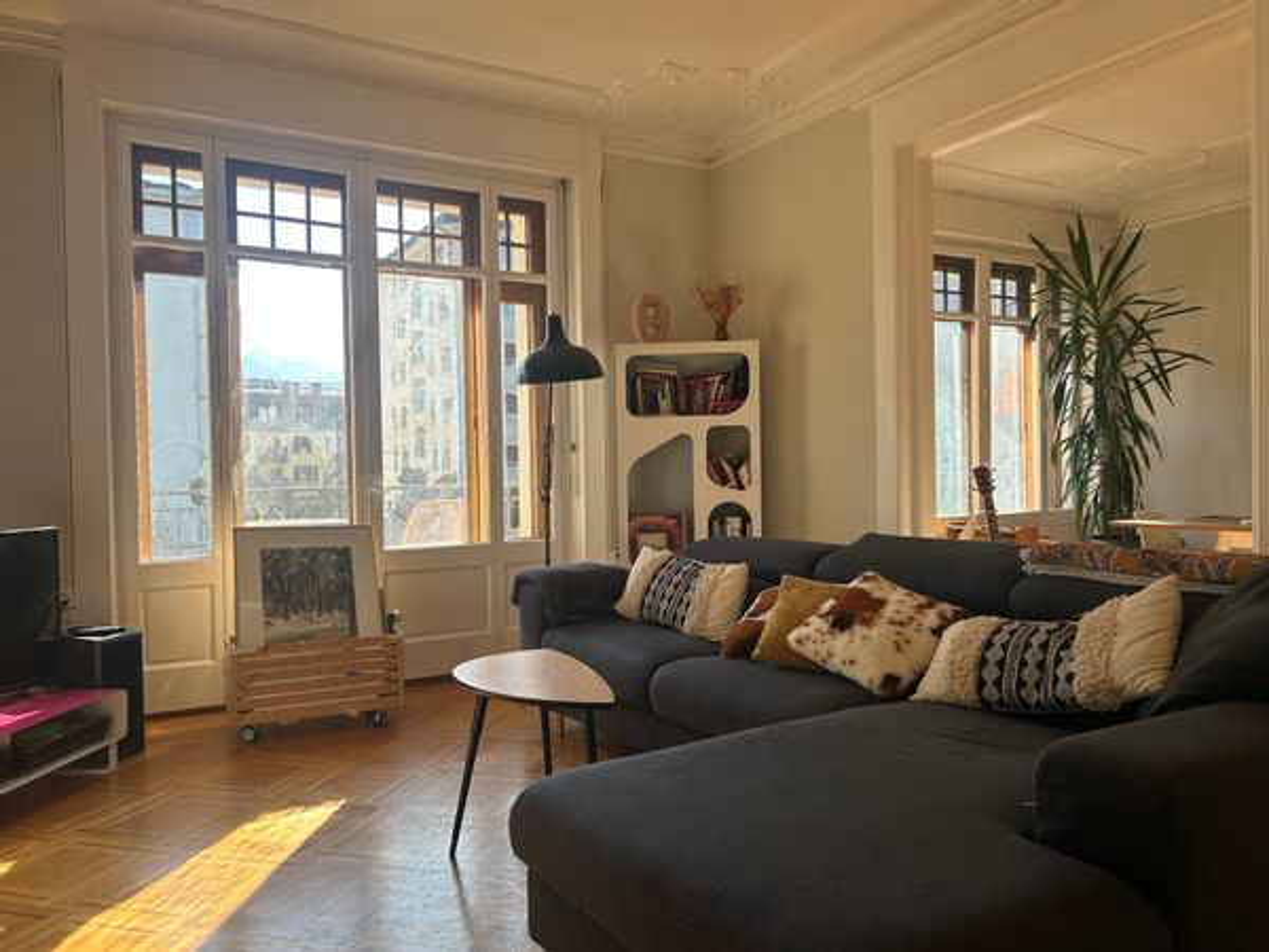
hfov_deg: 67.3
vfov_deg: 53.1
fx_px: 953
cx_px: 634
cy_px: 476
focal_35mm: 26
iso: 50
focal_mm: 5.7
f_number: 1.5
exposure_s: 1/433
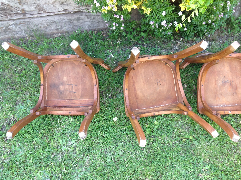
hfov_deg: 52.7
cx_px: 120
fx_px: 243
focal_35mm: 35
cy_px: 90
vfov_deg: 40.6
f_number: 2.4
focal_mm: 4.28
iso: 50
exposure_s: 1/60
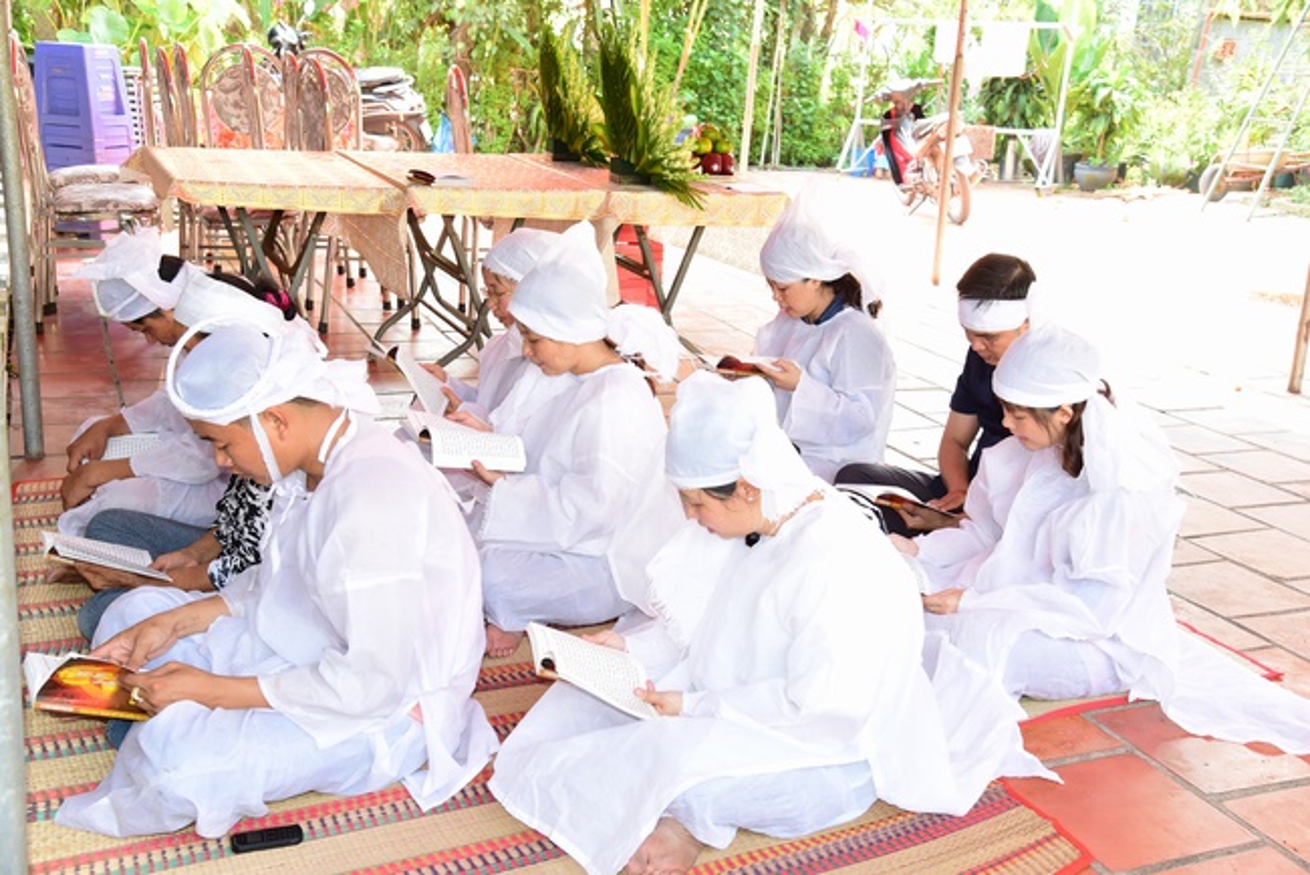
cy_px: 438
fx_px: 1383
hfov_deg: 50.7
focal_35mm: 38
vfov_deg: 35.1
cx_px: 655
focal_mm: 38
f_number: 5.6
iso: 640
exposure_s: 1/60
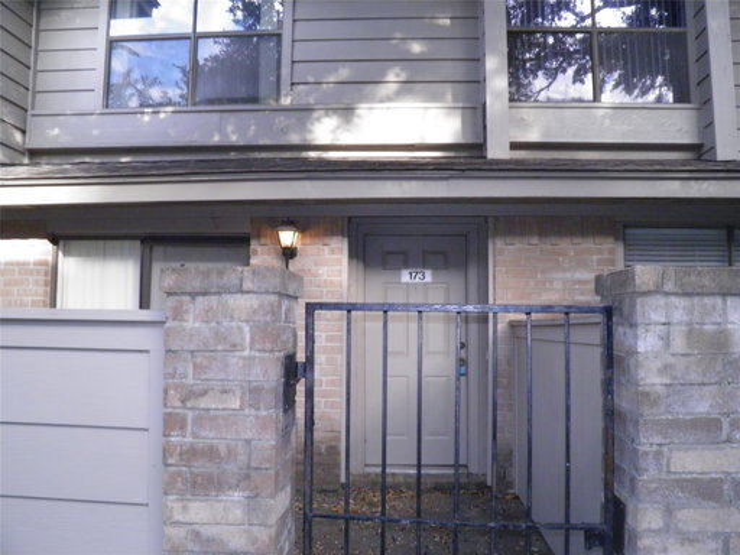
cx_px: 370
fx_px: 599
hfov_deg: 63.4
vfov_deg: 49.7
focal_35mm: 28
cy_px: 278
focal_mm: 4.9
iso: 400
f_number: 5.7
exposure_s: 1/100
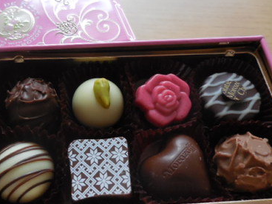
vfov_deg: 41.8
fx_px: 267
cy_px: 101
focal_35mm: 34
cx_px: 109
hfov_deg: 53.6
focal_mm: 4.5
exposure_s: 1/13
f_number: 3.3
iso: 400
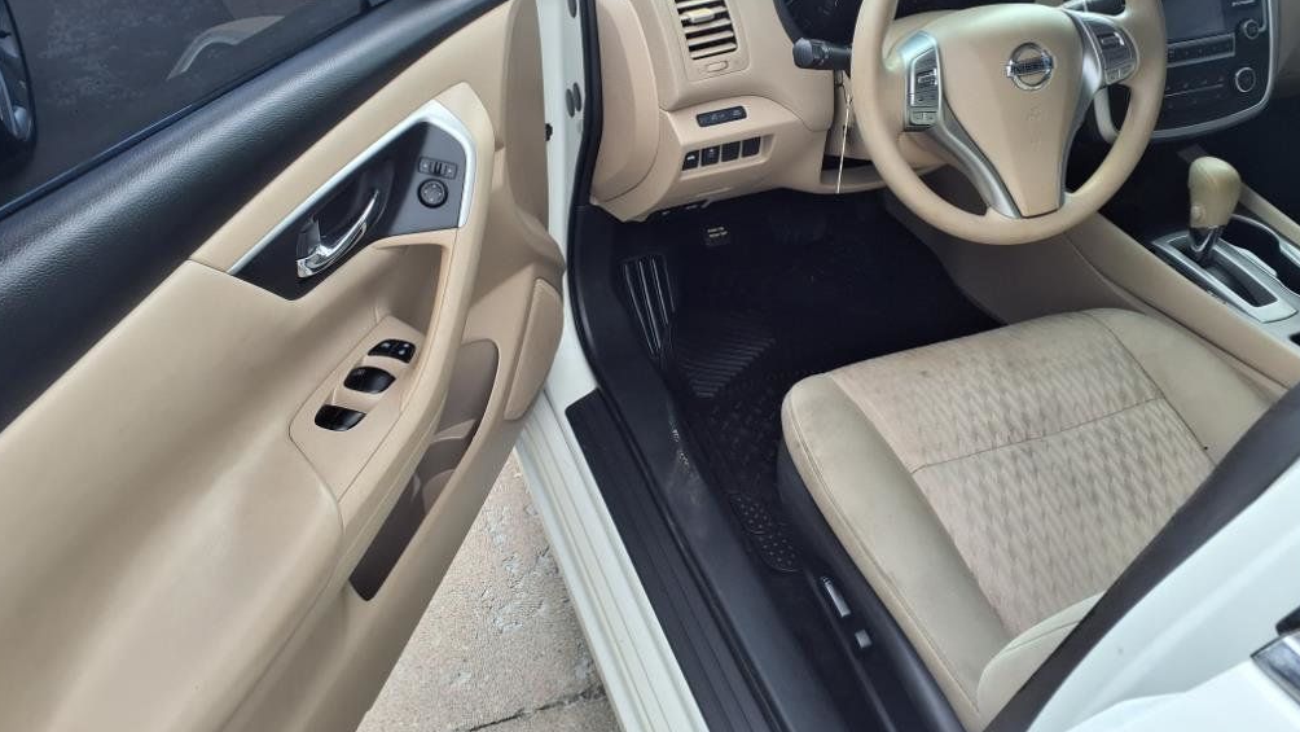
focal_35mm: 30
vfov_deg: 38.7
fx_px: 1034
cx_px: 647
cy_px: 266
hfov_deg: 64.3
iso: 40
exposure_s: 1/286
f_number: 1.9
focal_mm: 3.58
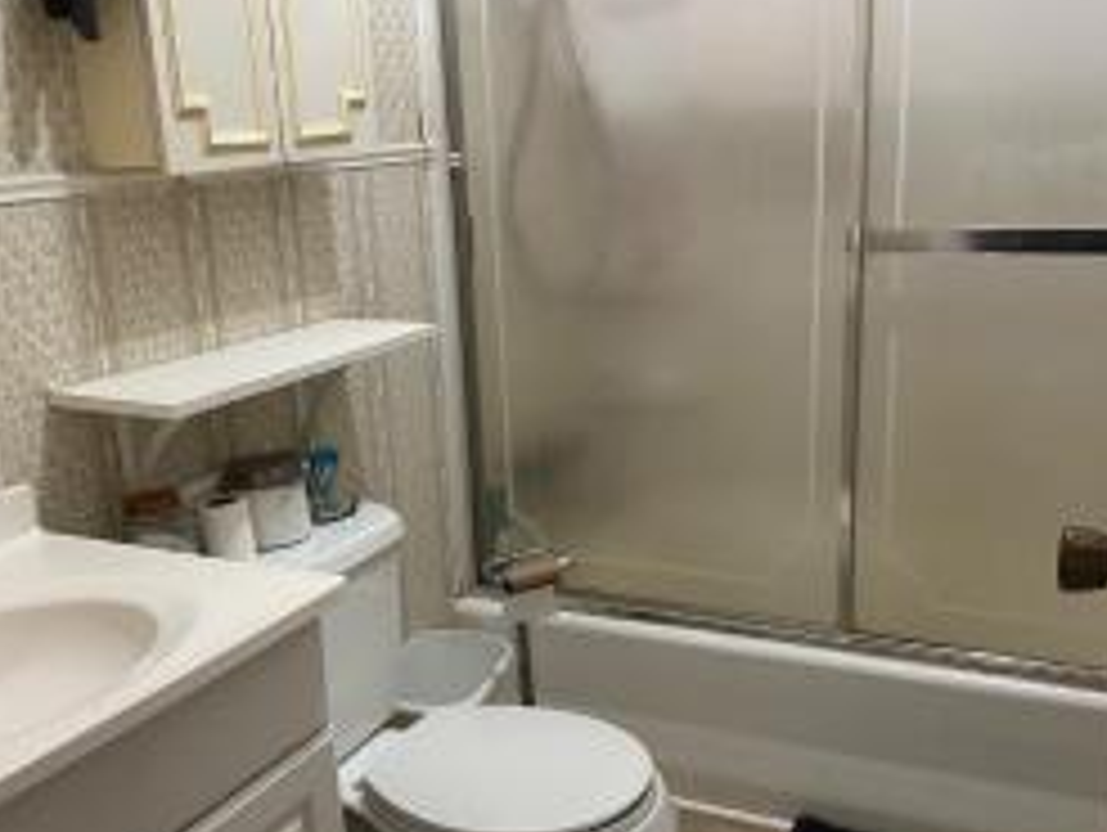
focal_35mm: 39
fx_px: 1248
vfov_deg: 36.8
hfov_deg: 47.8
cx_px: 518
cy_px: 495
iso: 640
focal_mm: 6.86
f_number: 1.78
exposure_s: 1/60
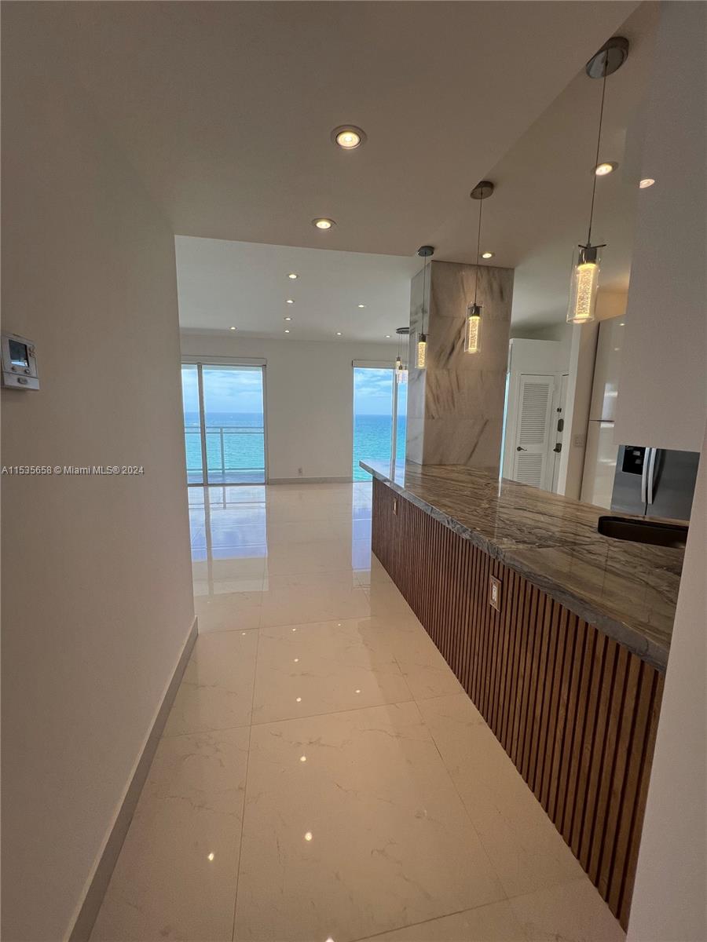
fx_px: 354
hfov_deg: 89.9
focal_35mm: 13
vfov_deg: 106.2
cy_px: 471
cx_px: 354
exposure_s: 1/205
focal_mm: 1.57
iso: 32
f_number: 1.8
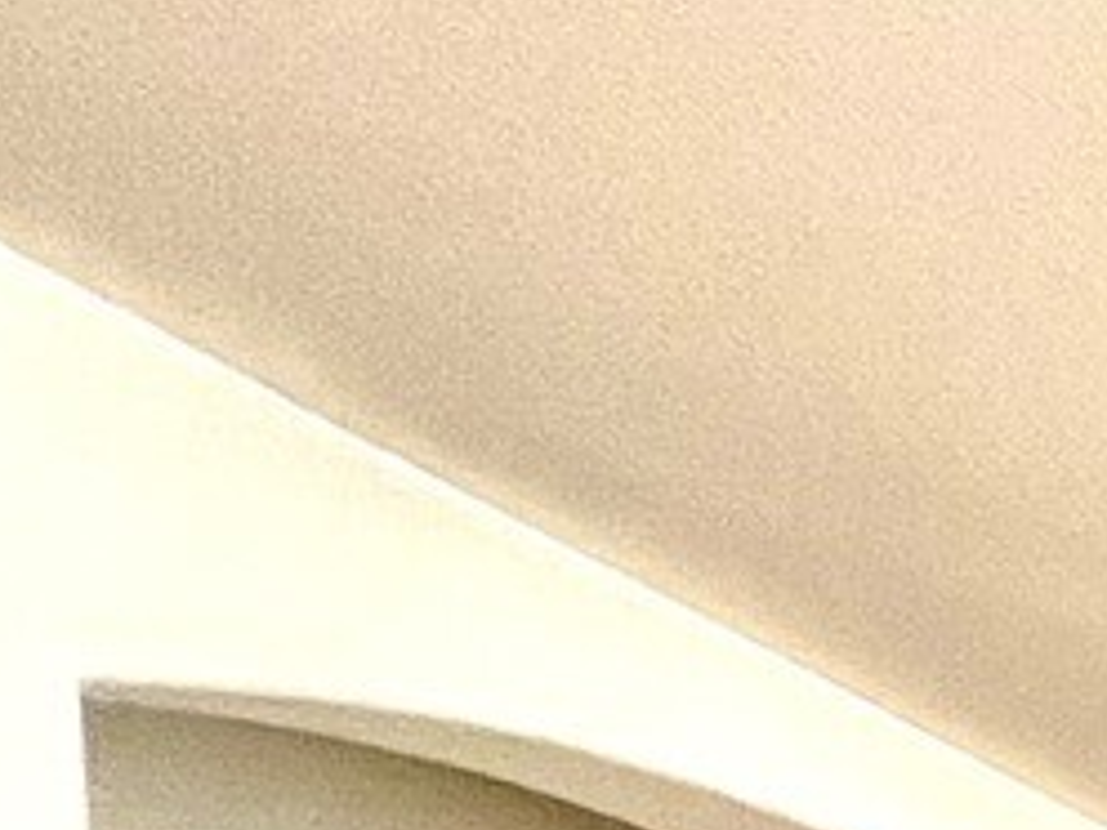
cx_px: 3259
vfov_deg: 11.7
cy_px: 2356
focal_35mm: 84
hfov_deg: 11.8
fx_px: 2686
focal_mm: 1.57
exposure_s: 1/120
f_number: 1.8
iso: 32
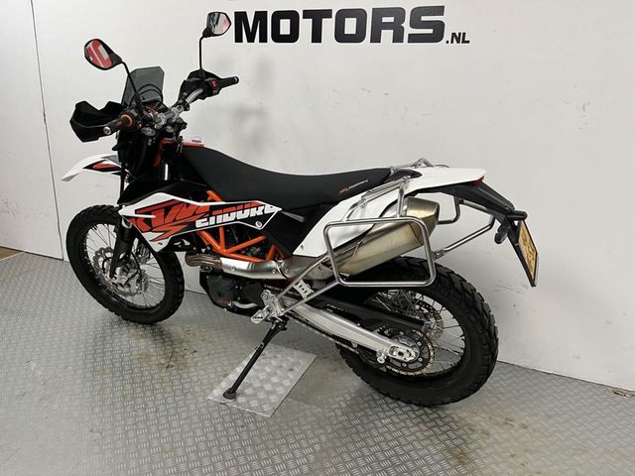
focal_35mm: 26
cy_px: 238
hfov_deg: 67.3
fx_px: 477
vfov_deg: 53.1
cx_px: 318
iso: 100
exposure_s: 1/50
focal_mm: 5.1
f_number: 1.6
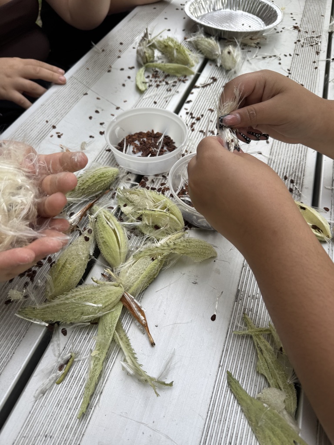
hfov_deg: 56.8
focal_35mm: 24
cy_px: 222
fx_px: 309
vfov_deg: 71.6
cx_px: 167
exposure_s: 1/593
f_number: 1.78
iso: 80
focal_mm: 6.76
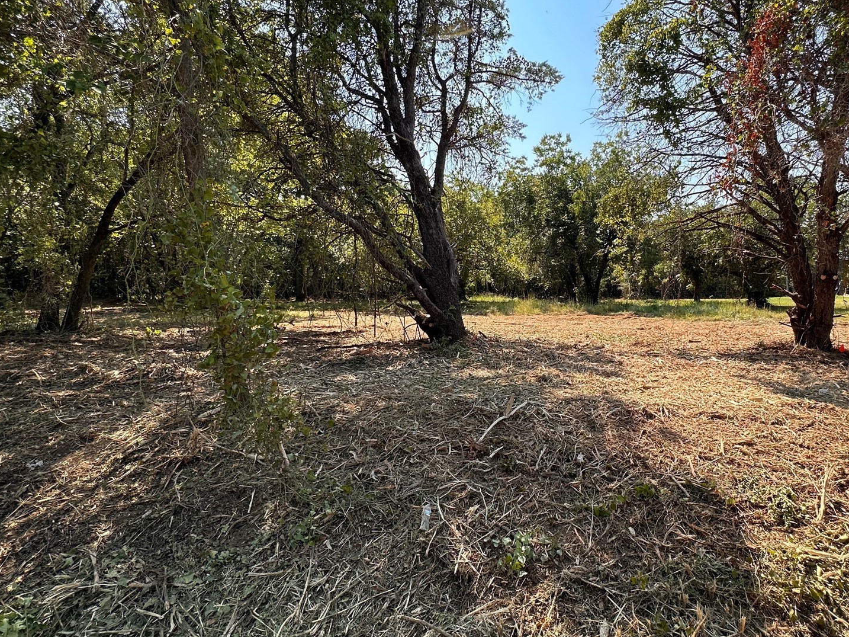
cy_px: 292
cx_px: 514
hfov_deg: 80.7
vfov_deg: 65.8
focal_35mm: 20
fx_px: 490
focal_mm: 2.22
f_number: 2.2
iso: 40
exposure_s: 1/587
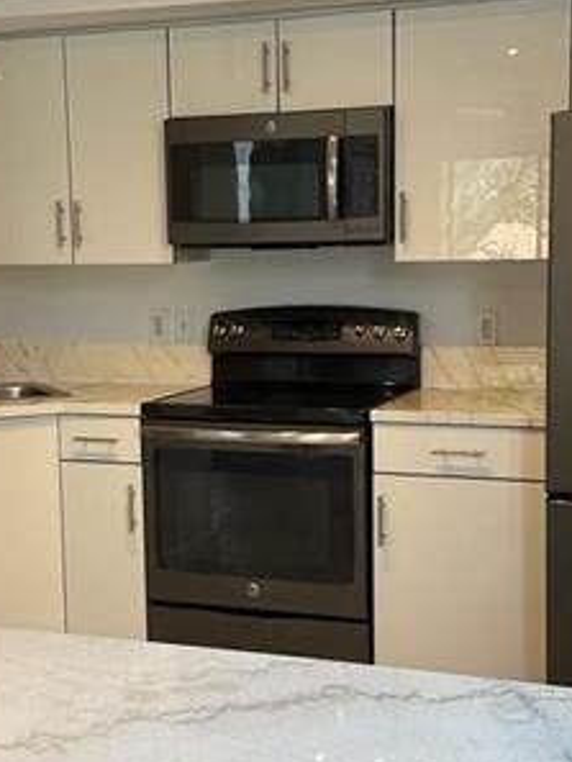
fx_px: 1365
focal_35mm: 62
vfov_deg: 31.2
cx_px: 251
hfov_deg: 23.7
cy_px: 408
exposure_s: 1/120
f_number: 1.78
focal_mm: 6.86
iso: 100
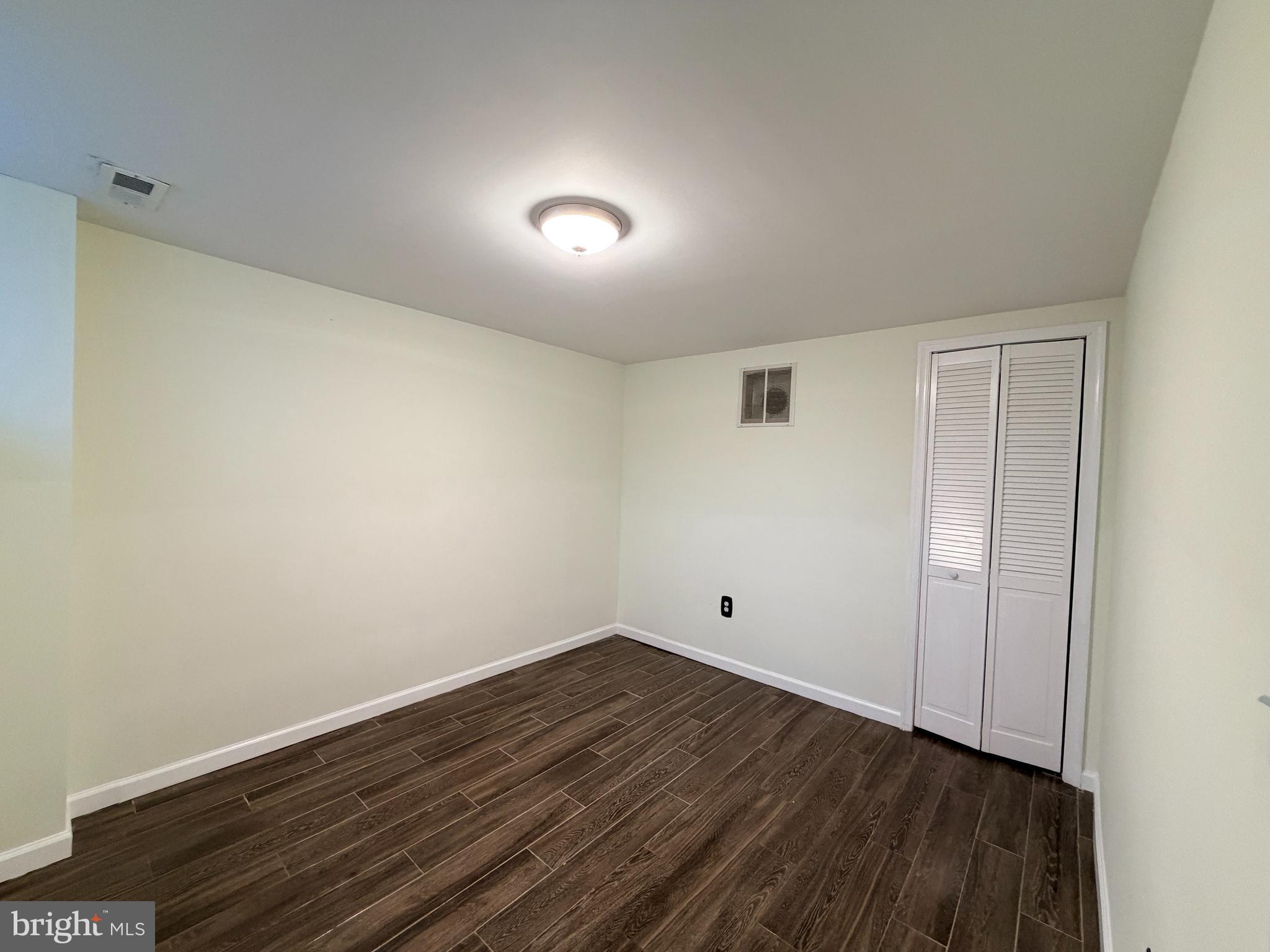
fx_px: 514
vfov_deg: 85.7
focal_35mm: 14
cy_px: 476
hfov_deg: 102.1
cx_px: 635
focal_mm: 2.22
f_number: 2.2
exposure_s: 1/60
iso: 320
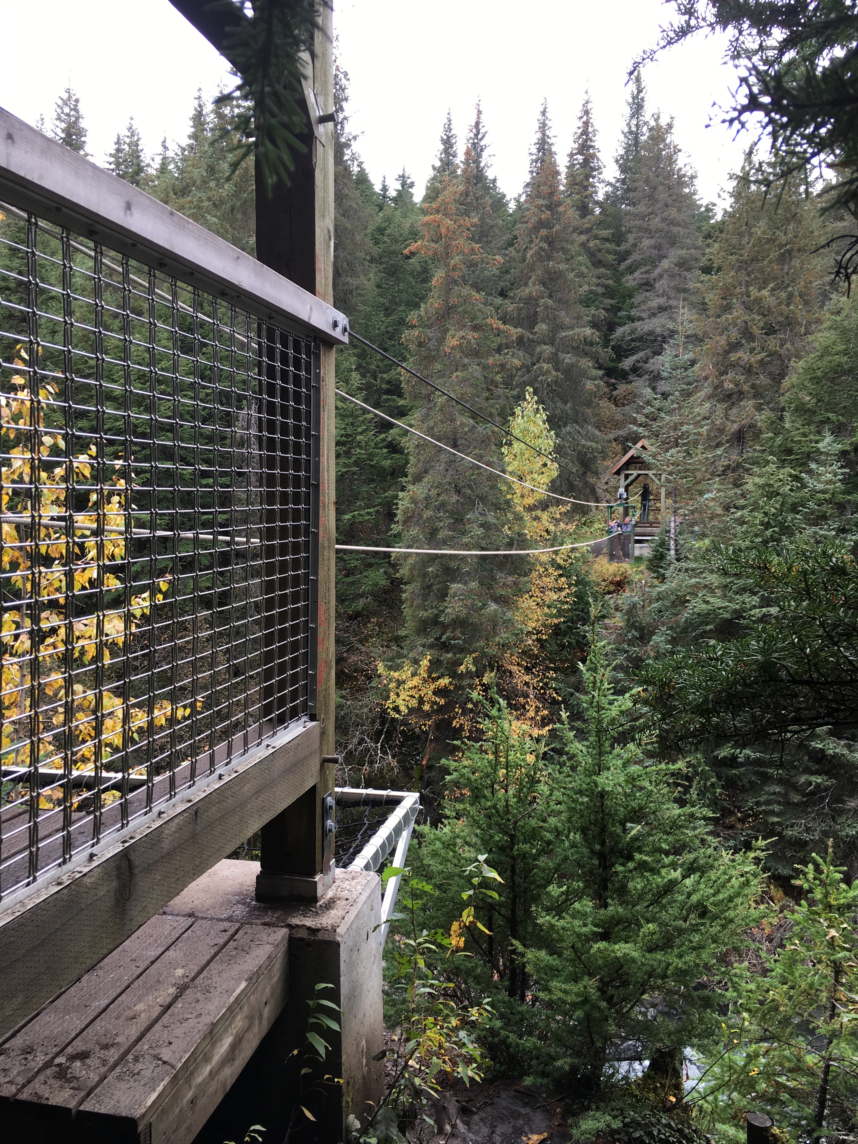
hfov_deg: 48.2
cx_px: 429
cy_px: 572
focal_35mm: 29
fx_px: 958
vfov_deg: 61.7
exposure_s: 1/60
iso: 25
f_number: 2.2
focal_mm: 4.15
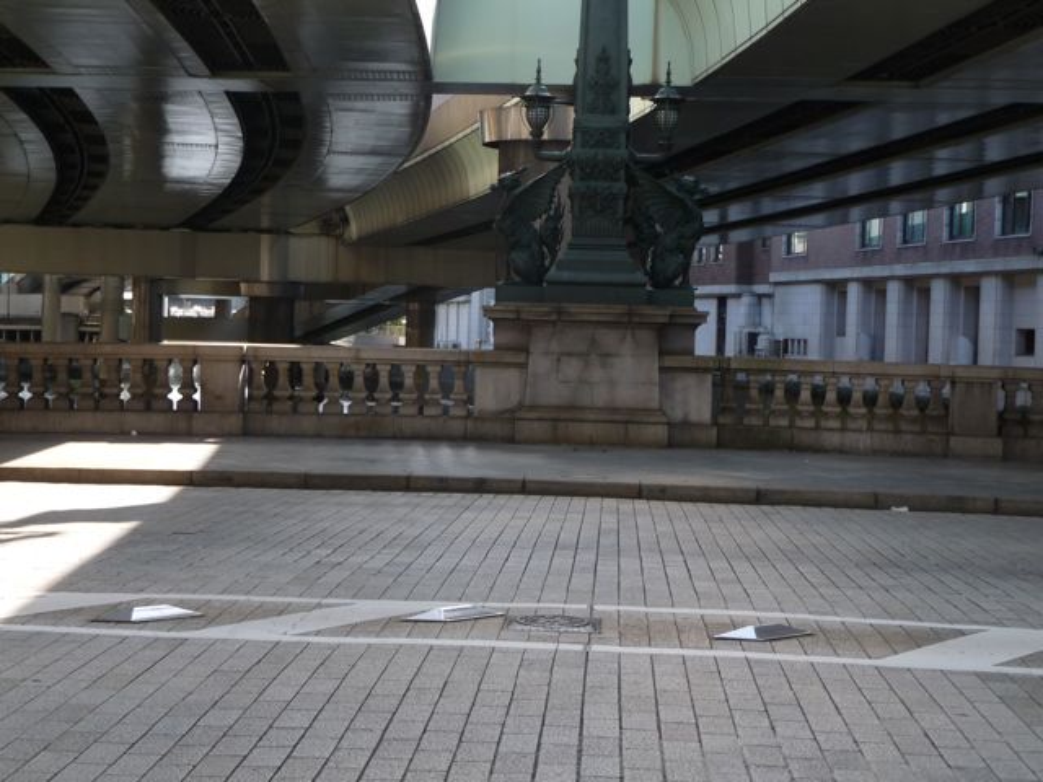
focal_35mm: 58
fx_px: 1748
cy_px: 391
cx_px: 522
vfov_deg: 25.2
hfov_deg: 33.2
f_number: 4.4
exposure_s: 1/125
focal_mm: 9.8
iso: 100
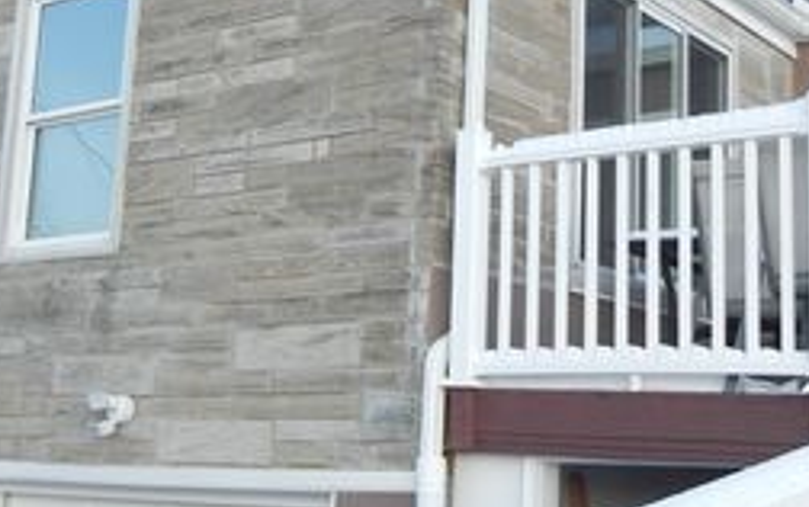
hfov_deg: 32.2
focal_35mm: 63
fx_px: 1390
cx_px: 546
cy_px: 252
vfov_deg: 20.7
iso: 376
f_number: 3.5
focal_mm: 5.4
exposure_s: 1/30
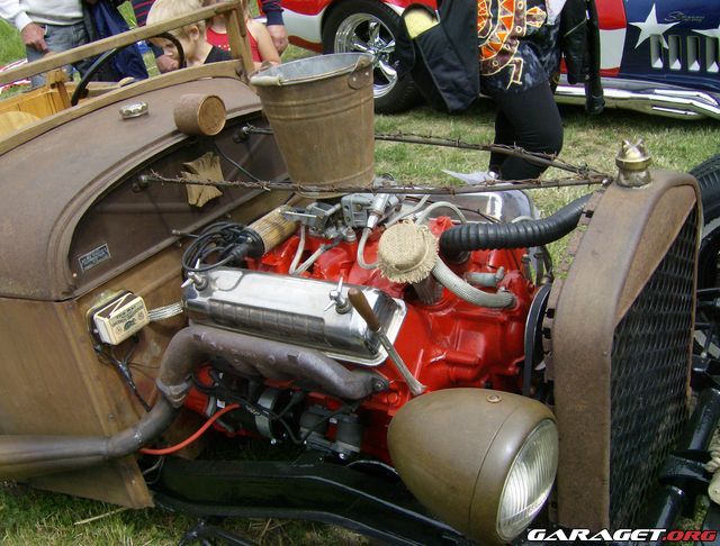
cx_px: 360
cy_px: 273
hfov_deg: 51.2
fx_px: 752
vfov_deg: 39.9
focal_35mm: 36
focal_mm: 6
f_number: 4.7
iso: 100
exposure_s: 1/382
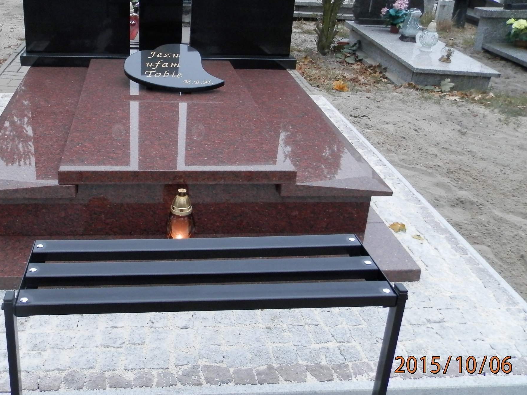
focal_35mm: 36
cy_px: 141
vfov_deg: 39.3
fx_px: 548
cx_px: 179
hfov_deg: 50.5
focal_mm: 4.5
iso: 200
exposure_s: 1/20
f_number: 3.1
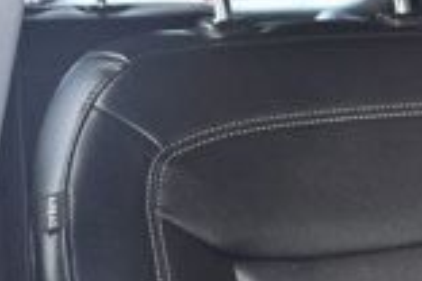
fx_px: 1442
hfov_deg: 14.8
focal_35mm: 123
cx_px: 725
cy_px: 177
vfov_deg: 11.1
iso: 800
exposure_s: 1/125
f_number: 3.5
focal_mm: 20
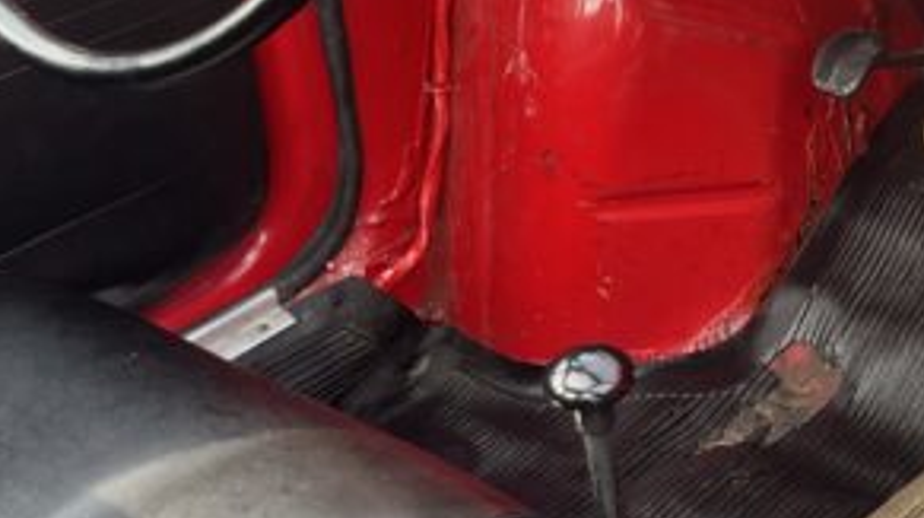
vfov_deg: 15.4
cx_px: 851
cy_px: 162
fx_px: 1909
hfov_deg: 26.2
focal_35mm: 78
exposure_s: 1/147
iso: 64
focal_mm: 5.1
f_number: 1.6
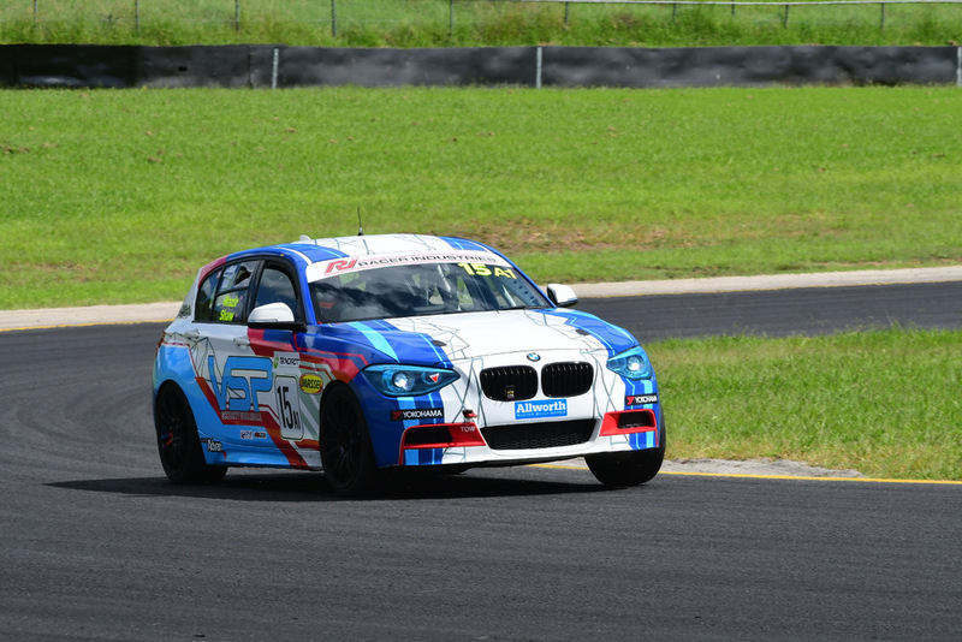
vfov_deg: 4.6
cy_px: 321
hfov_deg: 6.9
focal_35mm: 300
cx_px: 481
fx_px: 8019
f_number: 11
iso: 400
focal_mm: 200
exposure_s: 1/640
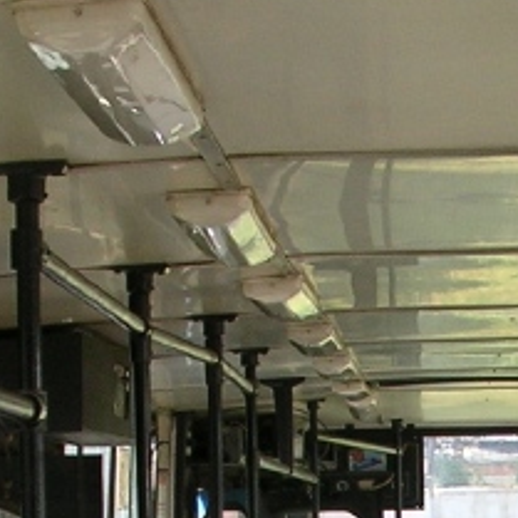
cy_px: 840
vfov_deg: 9.5
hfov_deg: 9.8
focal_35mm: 178
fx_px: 3014
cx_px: 501
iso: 50
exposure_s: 1/135
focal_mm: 5.8
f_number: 3
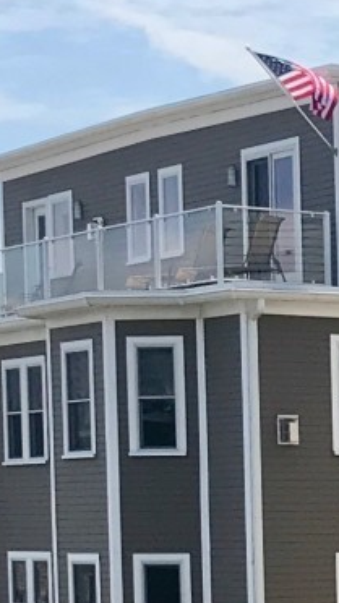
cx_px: 670
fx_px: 2687
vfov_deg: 12.5
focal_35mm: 168
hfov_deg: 7.0
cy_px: 755
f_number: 1.8
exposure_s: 1/2336
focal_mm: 3.99
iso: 20
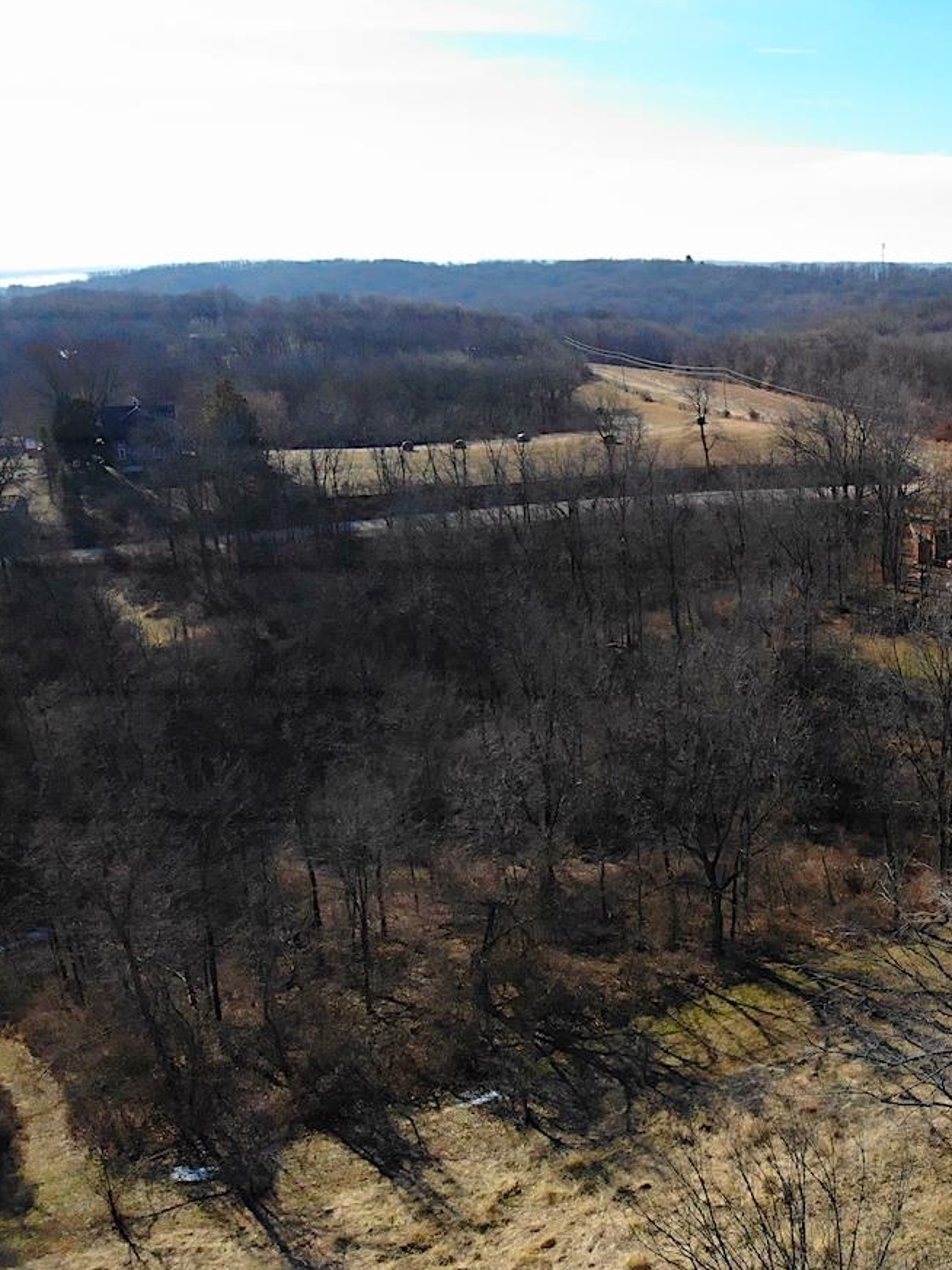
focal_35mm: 33
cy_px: 650
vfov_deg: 55.3
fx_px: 1210
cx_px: 863
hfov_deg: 39.7
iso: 800
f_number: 2.8
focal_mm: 4.5
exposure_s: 1/5000
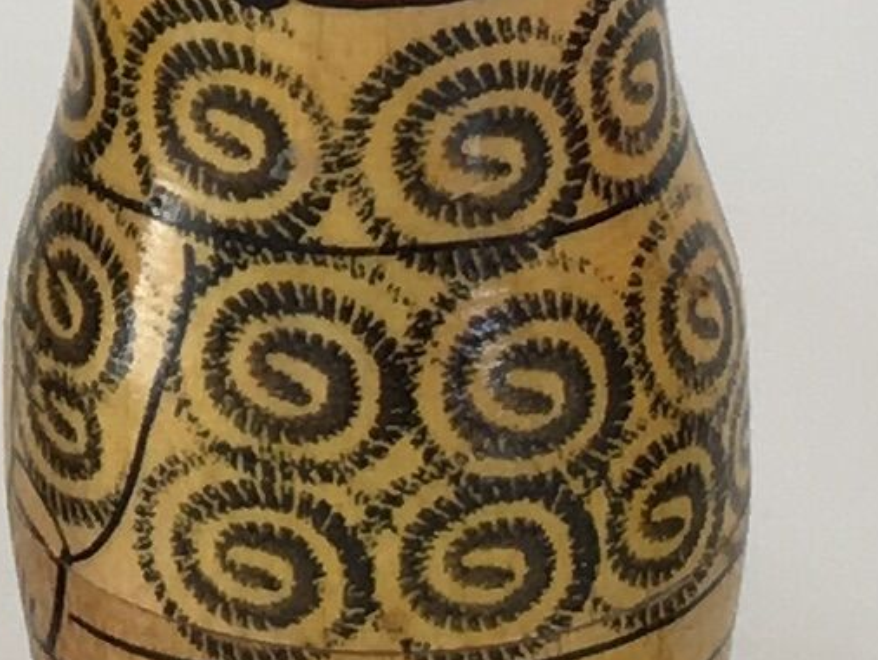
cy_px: -432
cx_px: -415
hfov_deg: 8.4
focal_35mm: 231
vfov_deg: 6.3
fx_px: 5862
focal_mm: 4.15
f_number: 2.2
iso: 40
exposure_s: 1/100
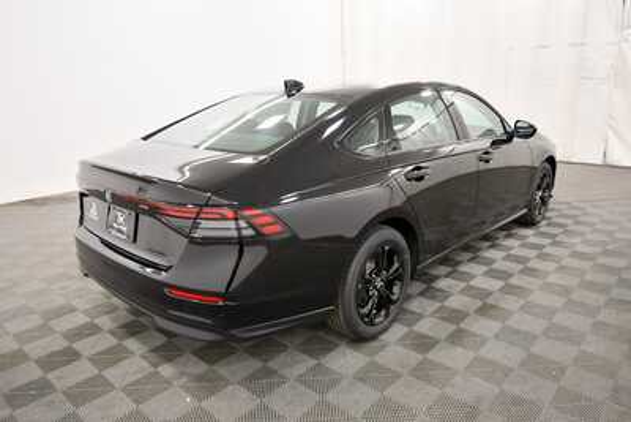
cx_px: 316
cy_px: 211
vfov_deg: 51.3
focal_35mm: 25
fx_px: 438
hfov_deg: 71.5
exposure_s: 1/125
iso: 1400
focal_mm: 17
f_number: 5.3
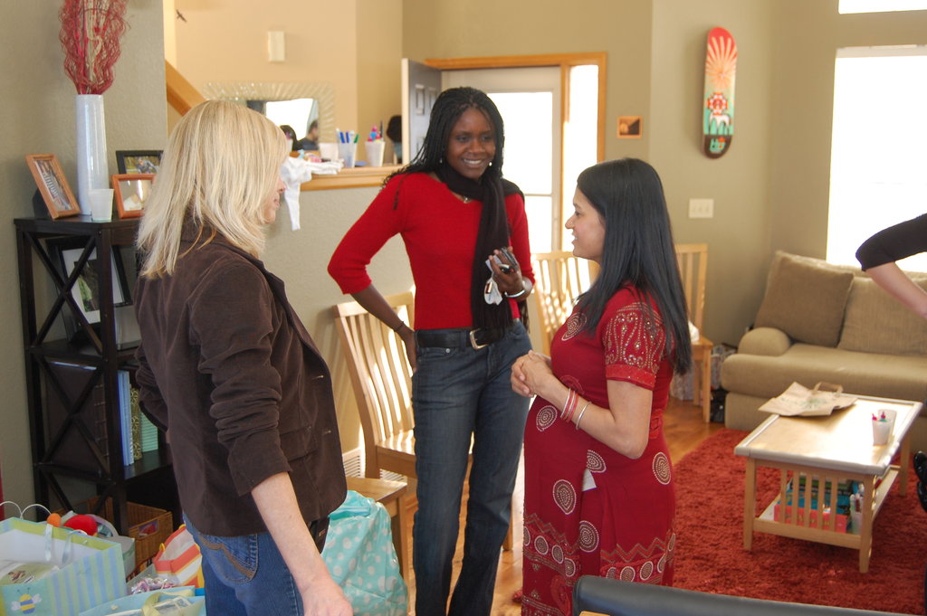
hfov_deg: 49.6
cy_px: 308
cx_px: 464
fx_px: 1003
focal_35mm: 39
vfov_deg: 34.2
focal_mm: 26
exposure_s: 1/80
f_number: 4.5
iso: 400
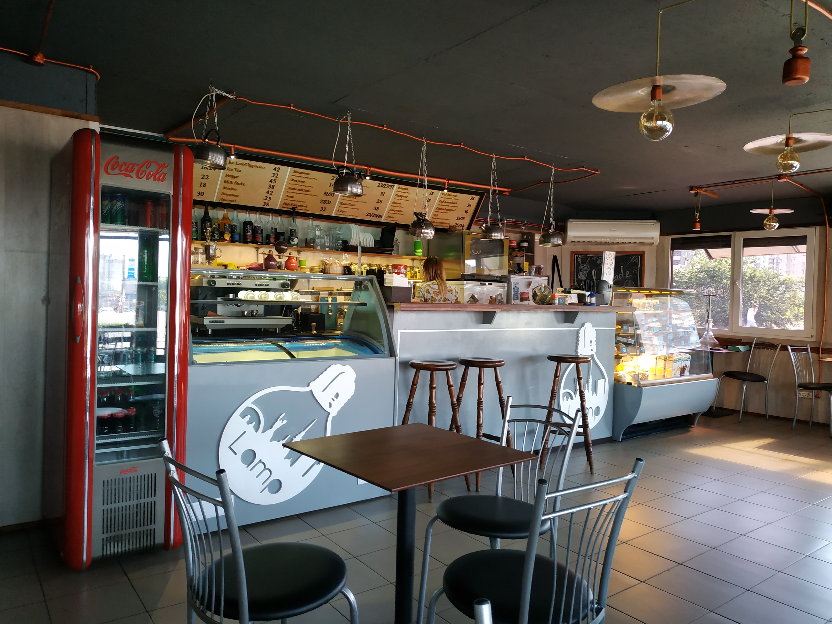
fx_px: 577
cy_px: 312
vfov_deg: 56.8
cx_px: 416
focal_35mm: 24
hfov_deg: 71.6
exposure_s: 1/25
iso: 250
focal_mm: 3.94
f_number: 1.9
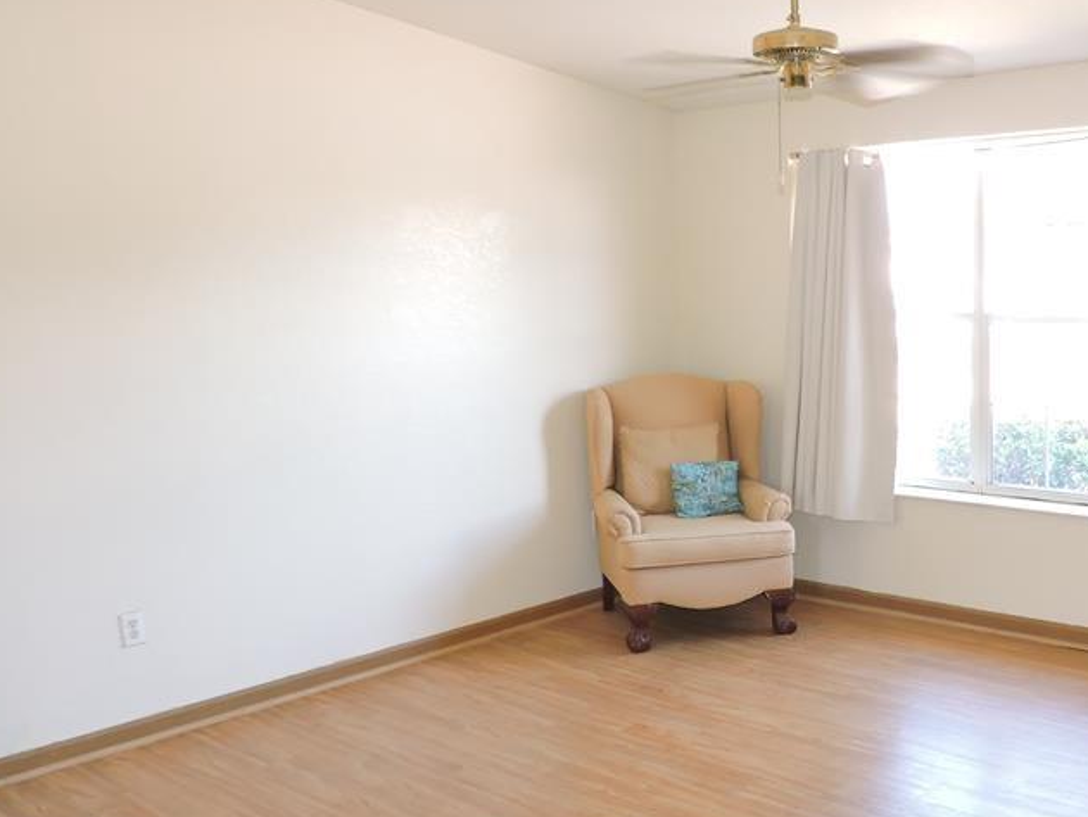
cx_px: 808
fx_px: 1226
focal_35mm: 39
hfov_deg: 46.2
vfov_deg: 36.8
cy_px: 447
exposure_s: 1/40
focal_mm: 4.3
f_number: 3
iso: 320
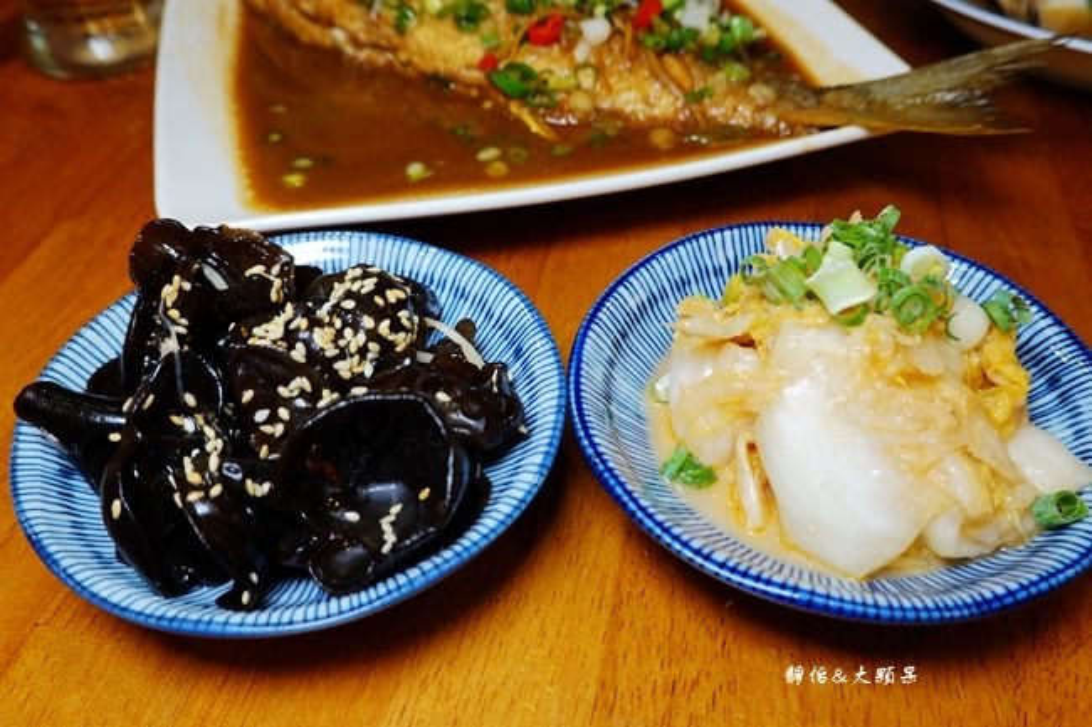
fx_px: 910
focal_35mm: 30
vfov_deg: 43.6
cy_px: 364
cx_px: 546
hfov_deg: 61.9
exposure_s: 1/30
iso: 250
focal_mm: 11.06
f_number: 3.2
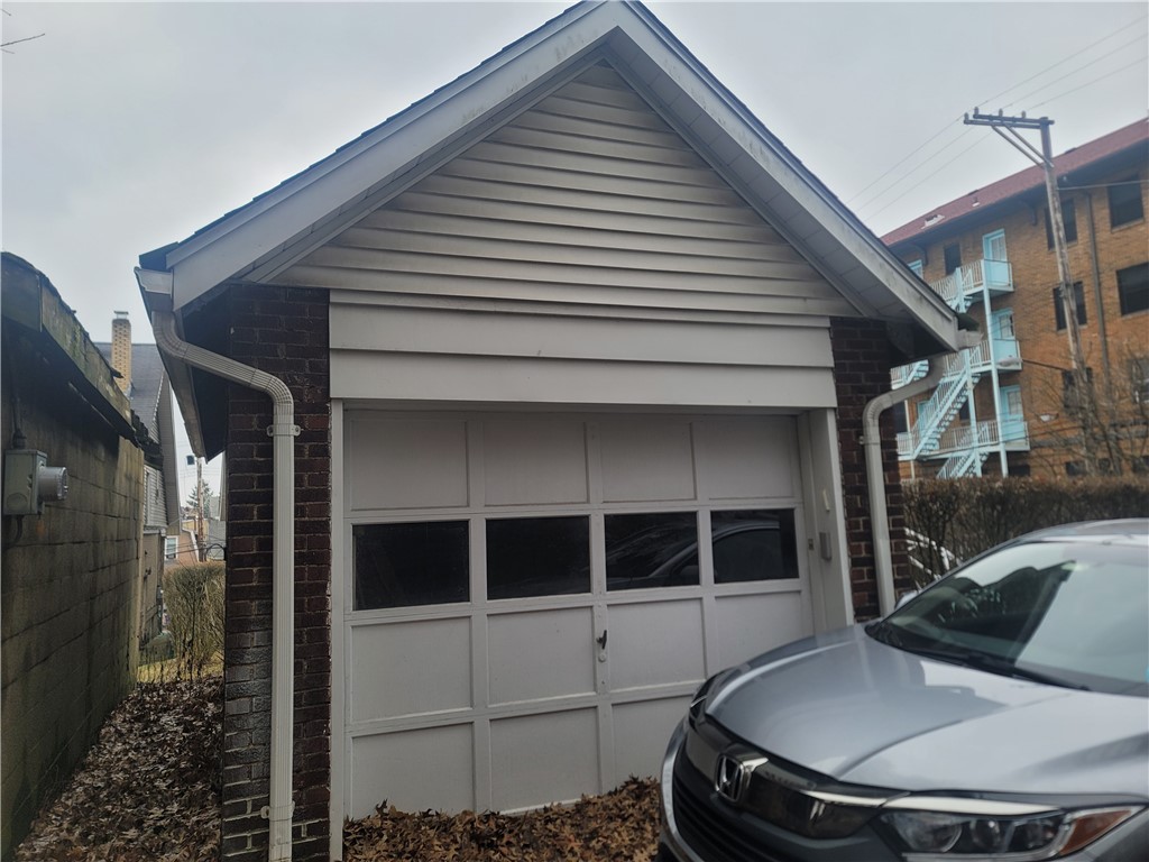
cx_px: 574
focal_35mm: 25
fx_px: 830
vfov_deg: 54.9
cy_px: 431
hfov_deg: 69.4
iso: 25
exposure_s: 1/120
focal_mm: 7
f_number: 1.8
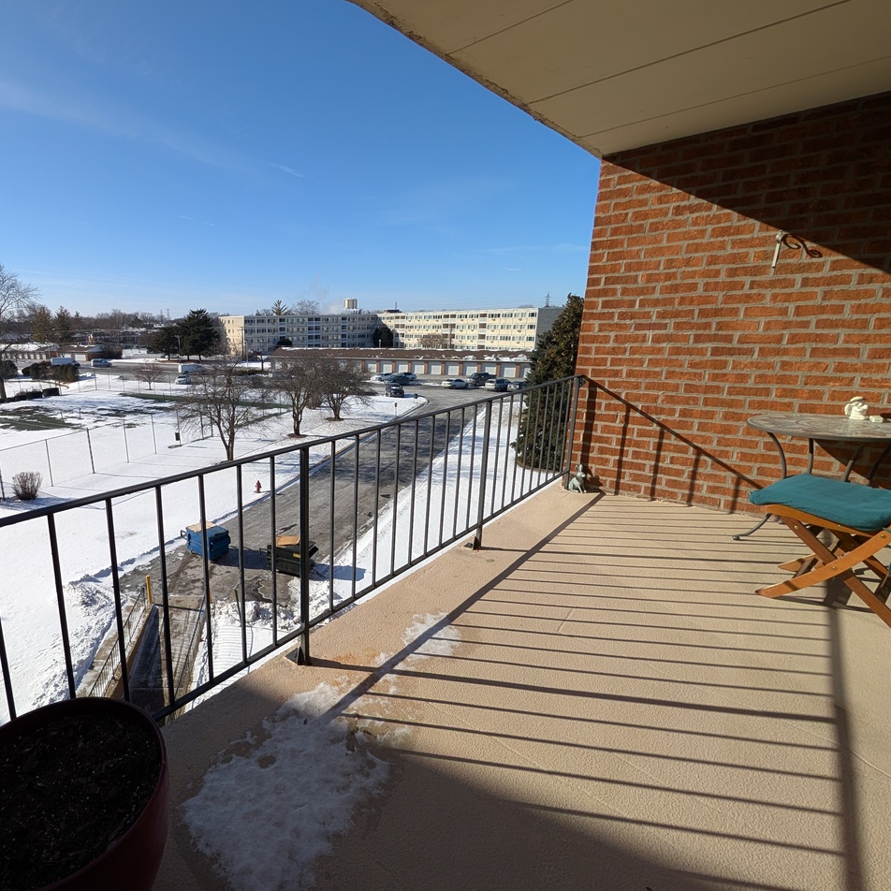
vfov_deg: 87.4
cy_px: 446
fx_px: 466
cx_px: 266
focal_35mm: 16
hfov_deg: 83.0
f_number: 1.7
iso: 57
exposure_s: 1/4184
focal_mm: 2.02
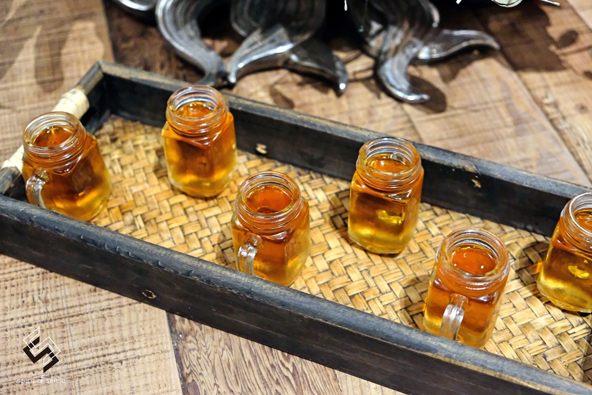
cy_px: 198
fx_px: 806
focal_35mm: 49
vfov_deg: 27.5
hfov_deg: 40.3
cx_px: 296
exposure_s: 1/60
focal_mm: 32.9
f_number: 4
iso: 4000
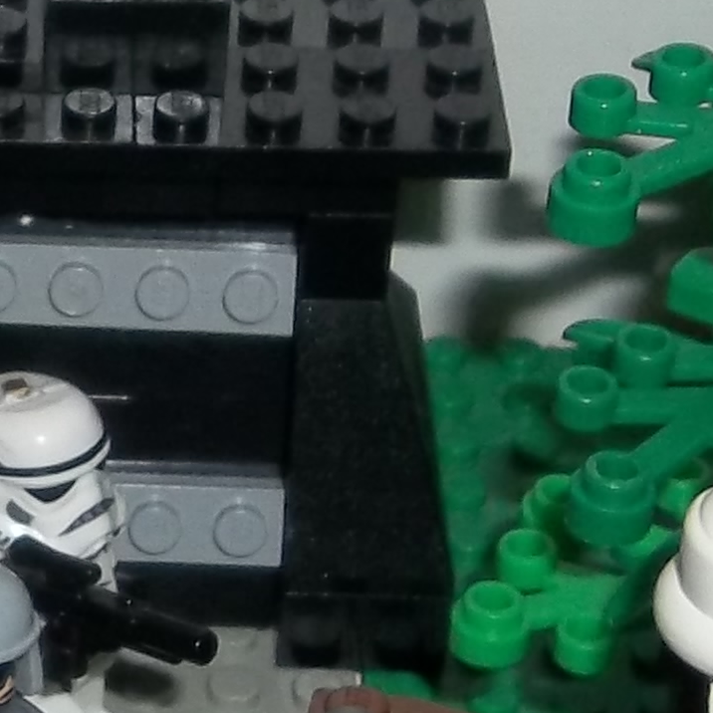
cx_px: -607
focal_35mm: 143
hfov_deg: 11.3
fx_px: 3332
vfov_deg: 12.2
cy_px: 408
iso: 80
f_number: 3.5
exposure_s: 1/30
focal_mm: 4.9
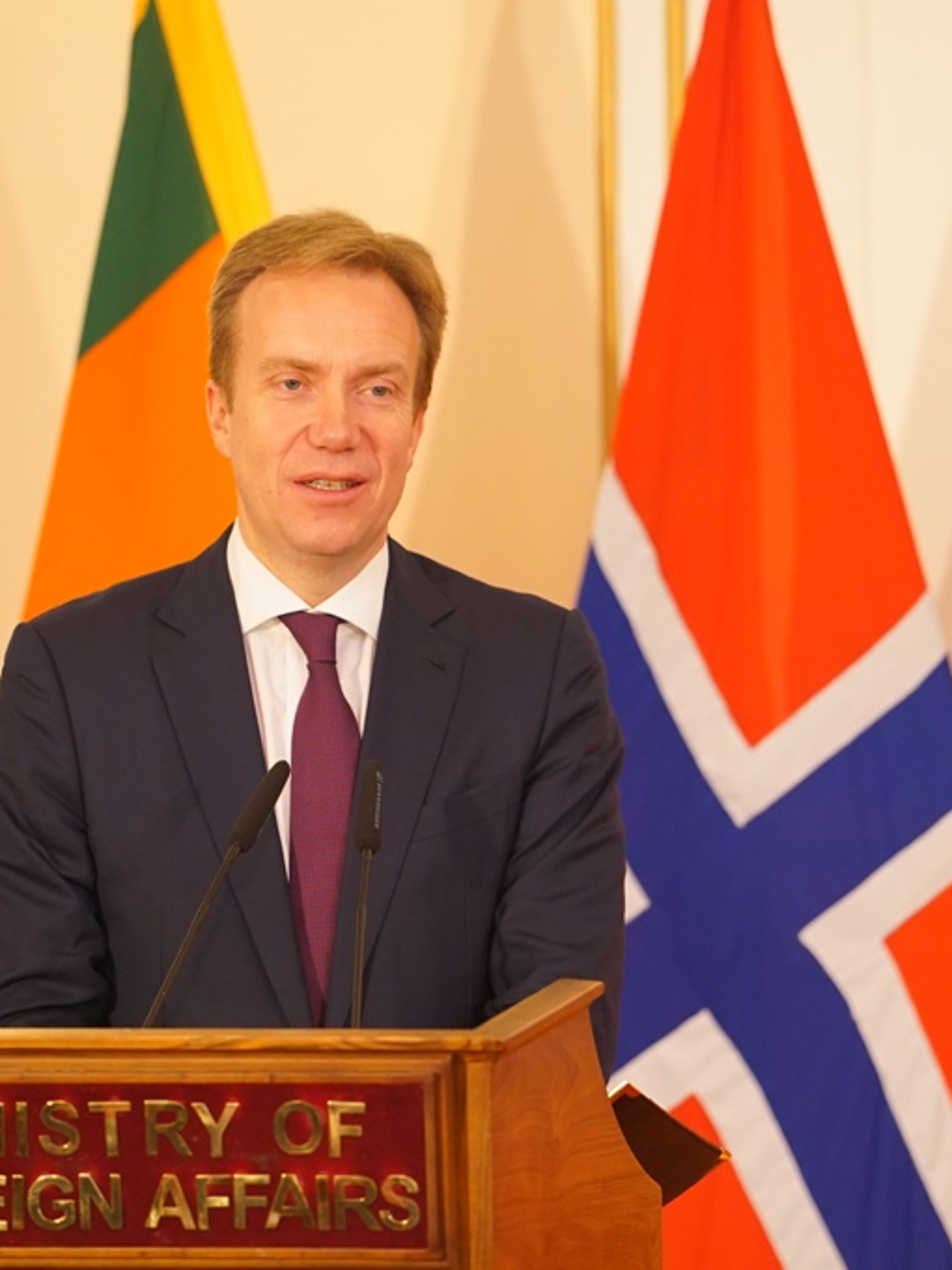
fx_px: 8397
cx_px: 426
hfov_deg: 6.5
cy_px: 637
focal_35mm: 229
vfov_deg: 8.6
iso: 2500
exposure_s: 1/160
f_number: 4
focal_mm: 158
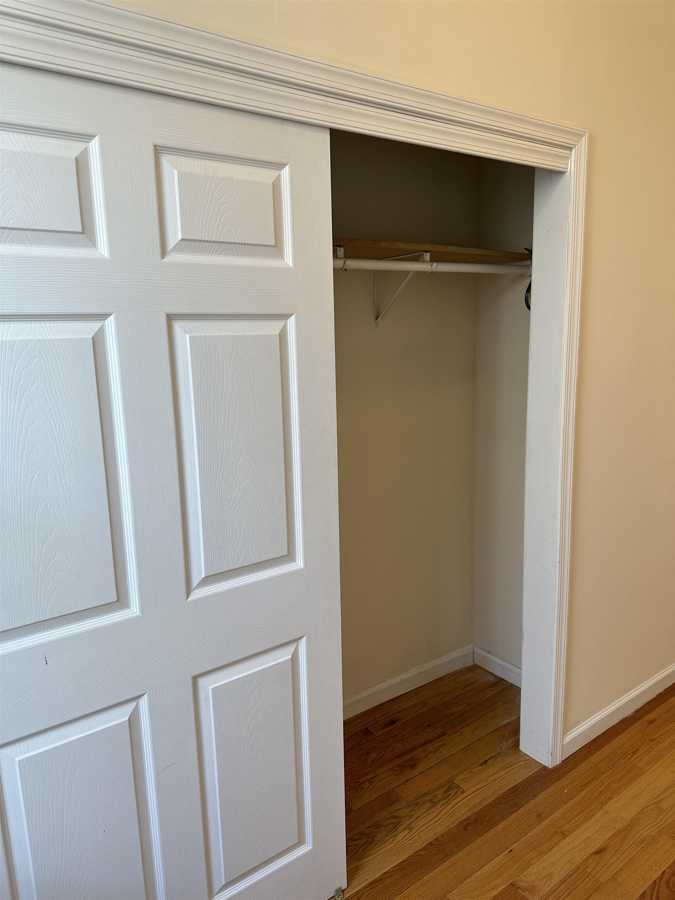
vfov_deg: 71.6
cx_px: 338
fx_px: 624
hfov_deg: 56.8
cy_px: 450
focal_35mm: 24
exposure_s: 1/120
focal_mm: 6.86
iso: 100
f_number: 1.78
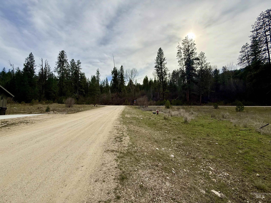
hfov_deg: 102.1
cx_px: 136
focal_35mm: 14
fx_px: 110
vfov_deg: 85.7
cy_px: 102
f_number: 2.2
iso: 80
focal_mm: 2.22
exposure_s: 1/3460
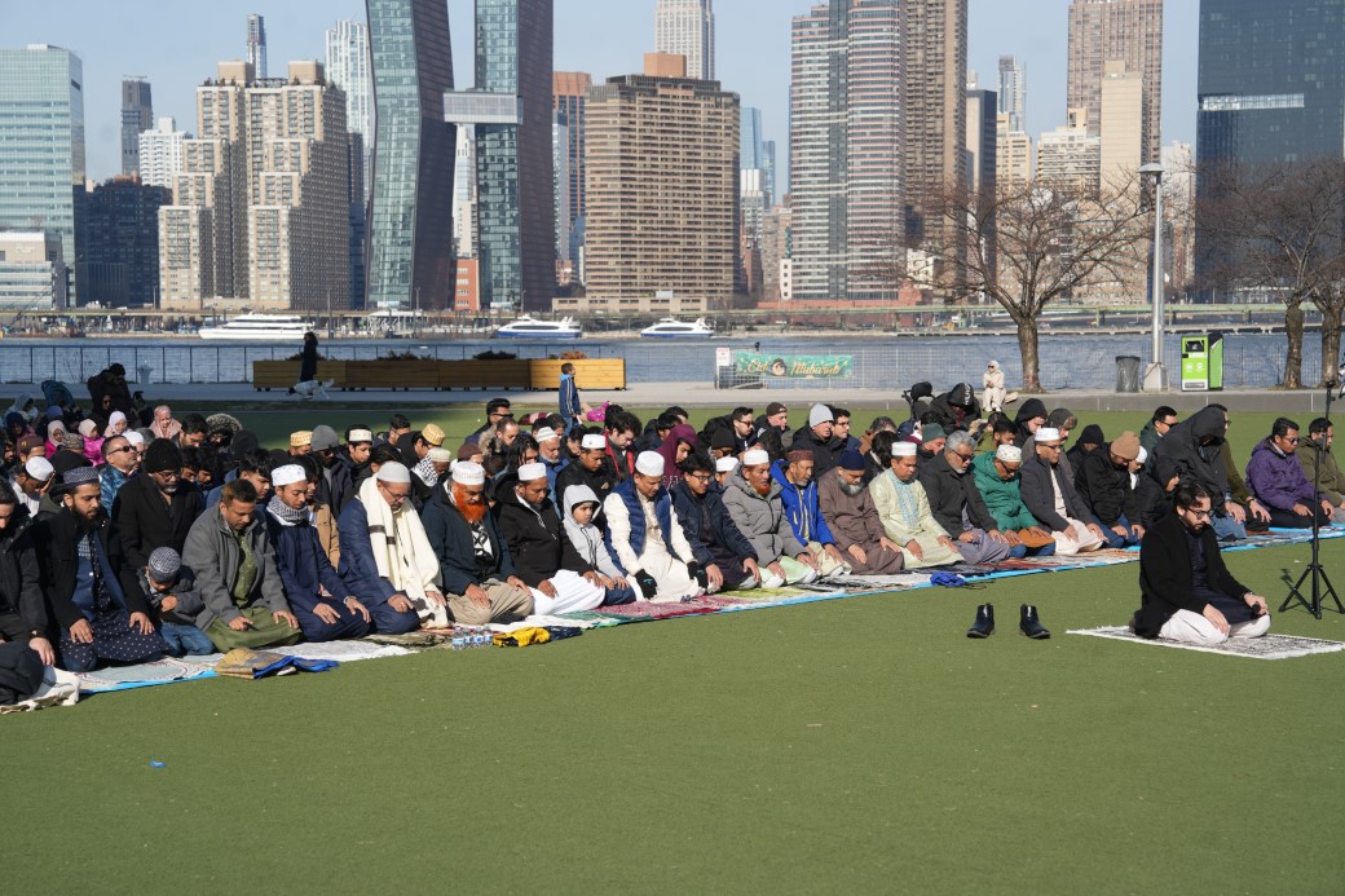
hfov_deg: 28.8
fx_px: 2615
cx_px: 672
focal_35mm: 70
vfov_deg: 19.5
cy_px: 448
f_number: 6.3
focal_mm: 70
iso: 100
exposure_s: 1/400
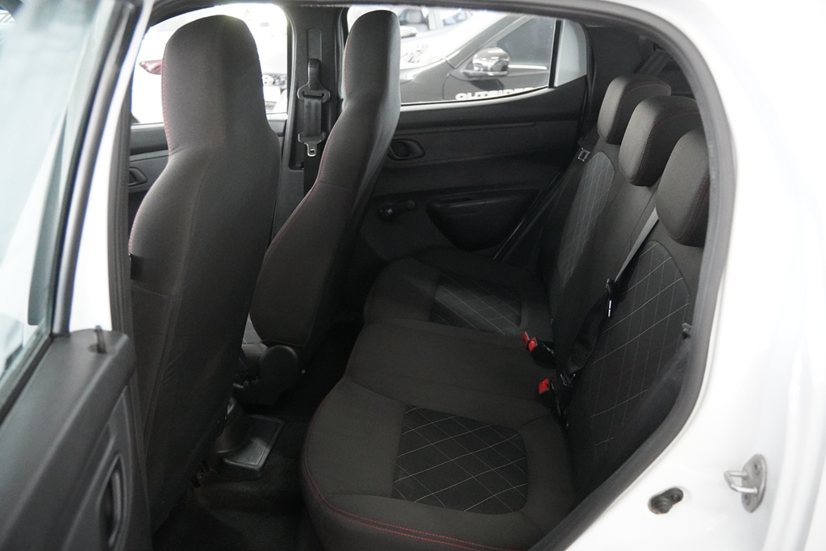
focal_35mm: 30
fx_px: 688
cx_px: 413
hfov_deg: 61.9
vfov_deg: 43.6
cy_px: 276
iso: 6400
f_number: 2.8
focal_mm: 20
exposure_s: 1/80
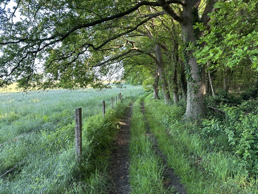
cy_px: 97
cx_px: 129
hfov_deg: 71.6
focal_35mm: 24
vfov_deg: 56.8
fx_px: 179
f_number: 1.78
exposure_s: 1/160
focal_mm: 6.86
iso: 125
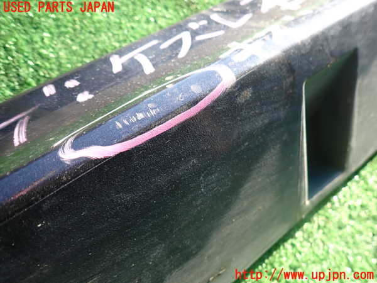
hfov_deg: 69.4
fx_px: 272
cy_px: 142
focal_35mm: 25
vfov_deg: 54.9
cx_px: 188
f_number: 2
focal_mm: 4.5
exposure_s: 1/200
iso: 100
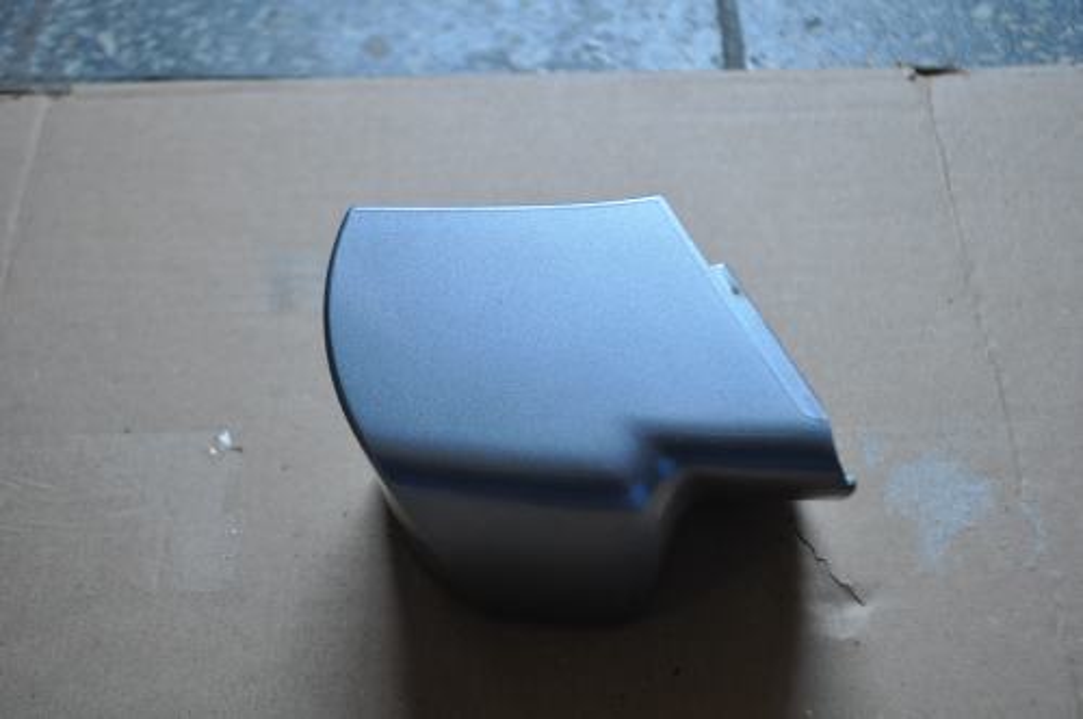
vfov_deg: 31.8
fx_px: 1262
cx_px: 542
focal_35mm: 42
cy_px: 360
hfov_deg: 46.5
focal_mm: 28
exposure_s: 1/50
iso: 800
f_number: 4.5
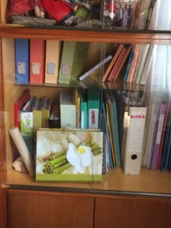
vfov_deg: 38.1
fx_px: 330
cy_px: 101
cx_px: 87
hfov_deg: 29.1
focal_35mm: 50
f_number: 2.2
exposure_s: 1/33
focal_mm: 4.15
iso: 250
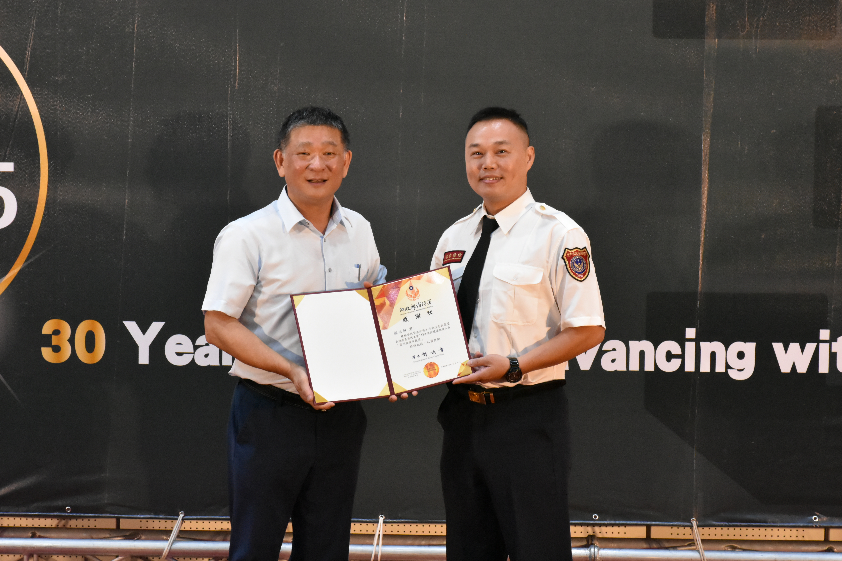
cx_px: 421
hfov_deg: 18.2
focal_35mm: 112
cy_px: 280
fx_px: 2631
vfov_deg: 12.2
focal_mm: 75
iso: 6400
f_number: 10
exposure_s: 1/125
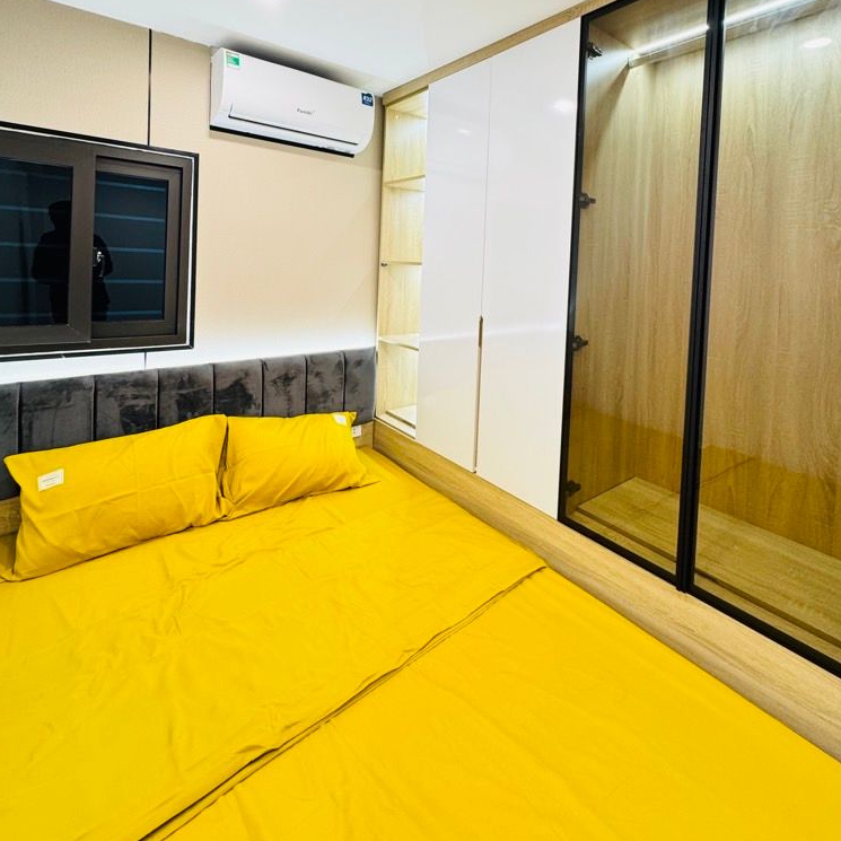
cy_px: 274
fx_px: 467
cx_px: 418
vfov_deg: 80.9
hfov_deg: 84.0
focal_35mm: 17
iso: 200
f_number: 2.2
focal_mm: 2.22
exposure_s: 1/50
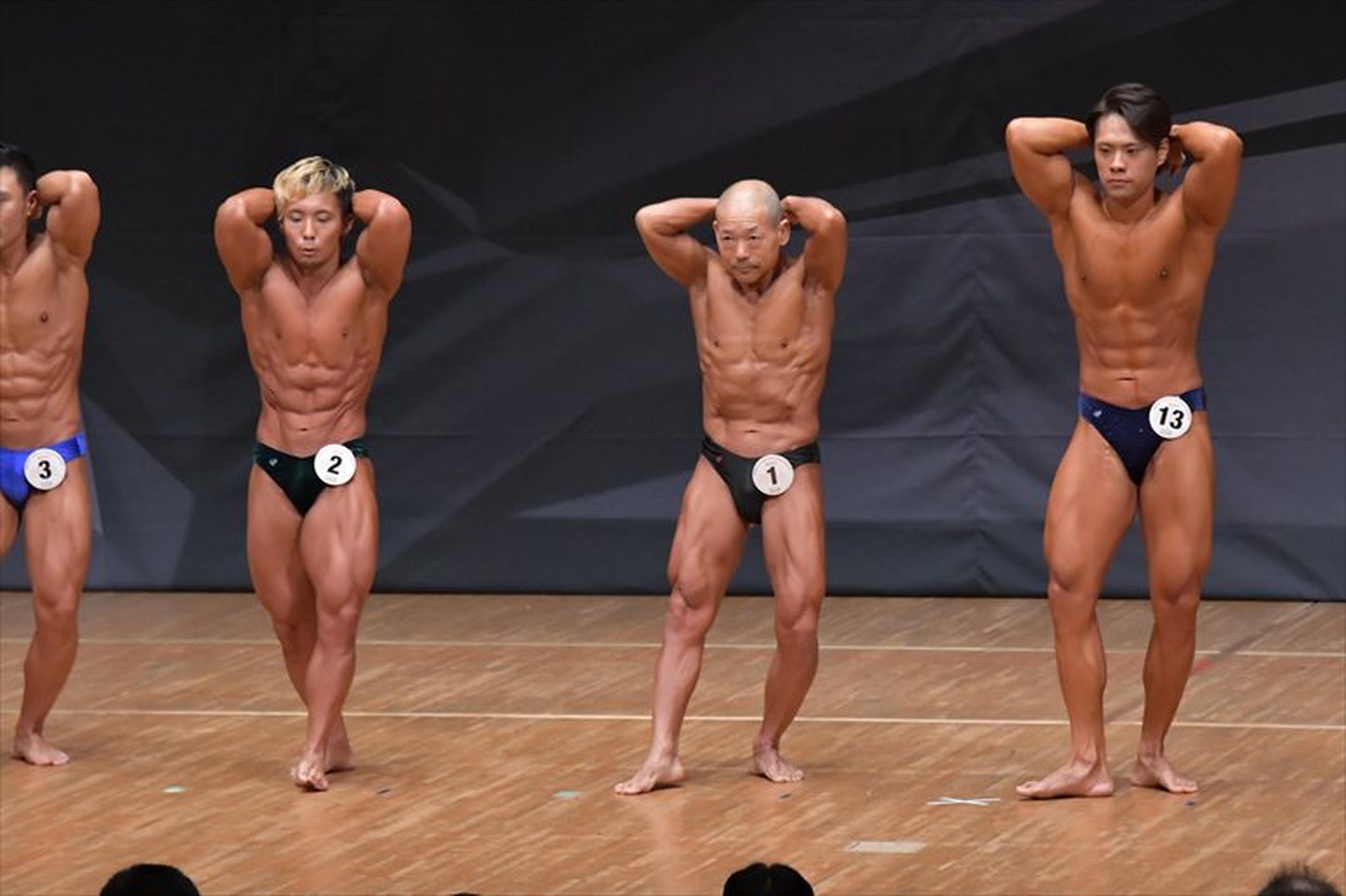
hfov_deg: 8.1
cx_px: 673
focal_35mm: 255
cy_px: 448
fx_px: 9530
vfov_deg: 5.4
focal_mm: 170
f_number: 5.6
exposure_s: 1/400
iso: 6400
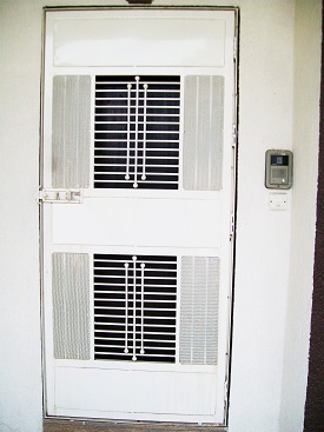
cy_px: 216
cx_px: 162
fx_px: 425
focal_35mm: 34
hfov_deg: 41.8
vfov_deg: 54.0
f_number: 2.7
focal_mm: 6.1
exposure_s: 1/320
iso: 64
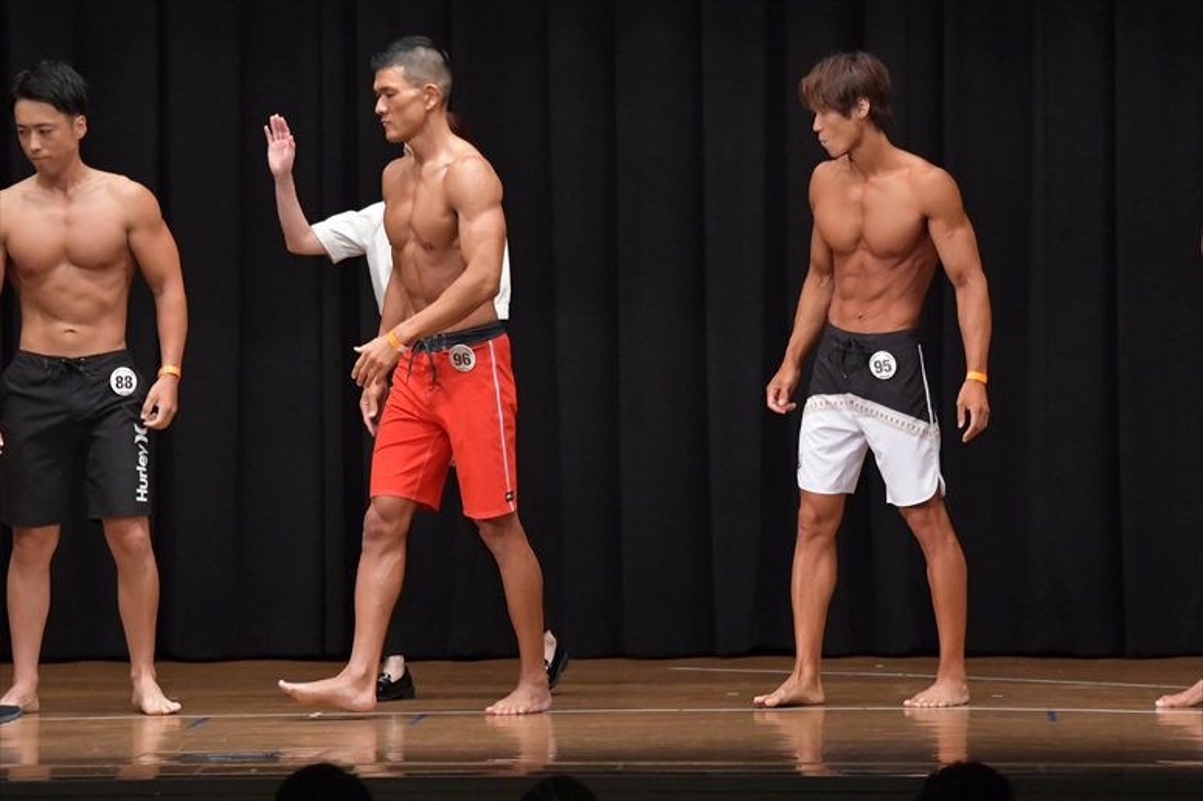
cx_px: 602
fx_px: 7248
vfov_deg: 6.3
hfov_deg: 9.5
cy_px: 400
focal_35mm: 217
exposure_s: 1/400
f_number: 5.6
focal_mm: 145
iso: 6400
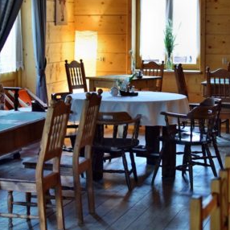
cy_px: 66
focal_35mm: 100
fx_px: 751
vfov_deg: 17.3
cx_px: 111
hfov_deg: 17.4
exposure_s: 1/60
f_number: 3.2
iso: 800
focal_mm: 35
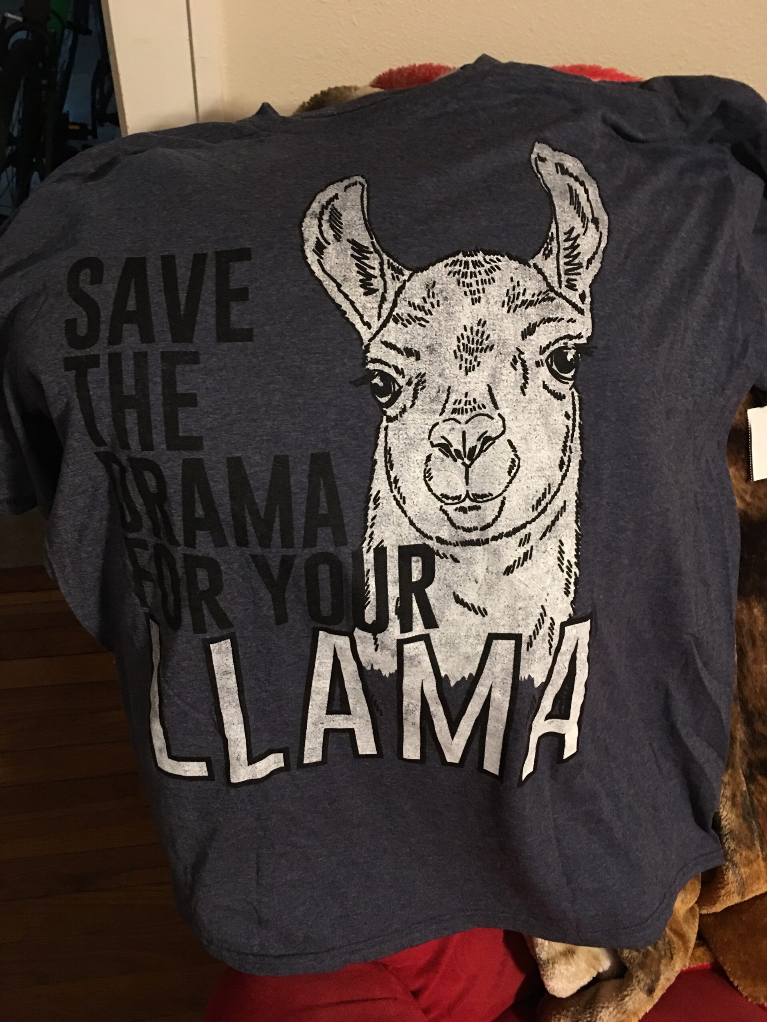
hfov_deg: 48.2
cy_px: 511
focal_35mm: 29
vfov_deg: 61.7
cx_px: 384
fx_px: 857
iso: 100
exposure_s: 1/8
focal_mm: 4.15
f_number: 2.2
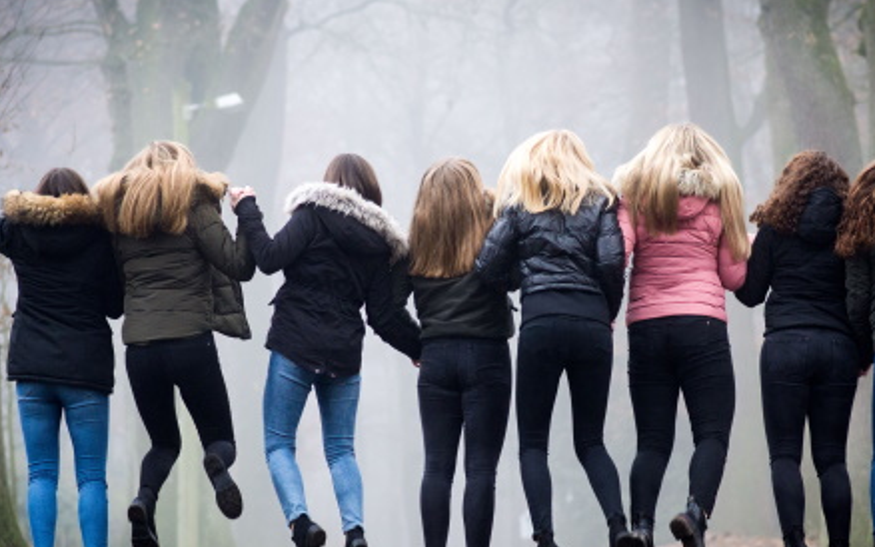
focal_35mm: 178
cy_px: 326
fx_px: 4239
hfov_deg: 11.8
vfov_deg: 7.4
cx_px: 485
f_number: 2.8
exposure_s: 1/500
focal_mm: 85
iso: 720
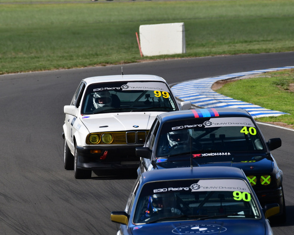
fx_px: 7378
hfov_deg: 2.3
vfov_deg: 1.8
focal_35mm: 848
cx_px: 147
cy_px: 118
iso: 400
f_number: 11
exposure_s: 1/640
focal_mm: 500
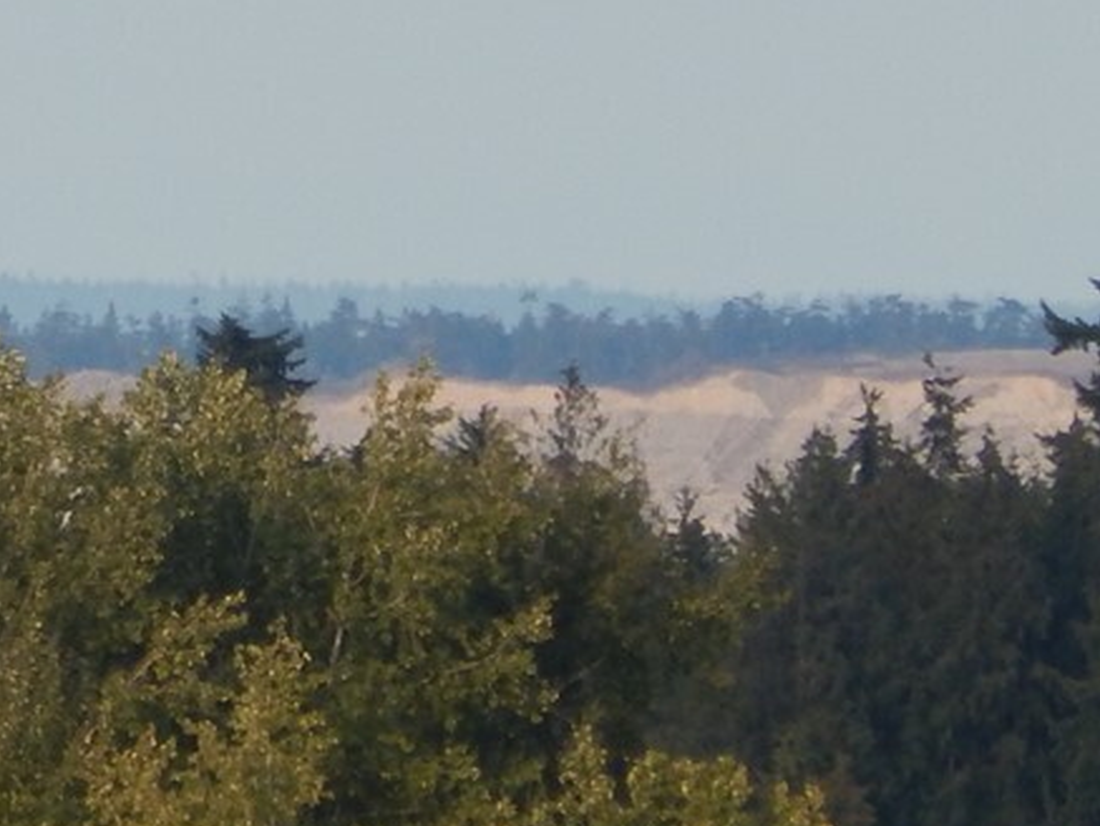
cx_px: -388
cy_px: -86
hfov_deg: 1.3
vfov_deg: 1.0
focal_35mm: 1555
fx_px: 49427
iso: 125
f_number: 5.7
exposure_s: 1/320
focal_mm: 76.4
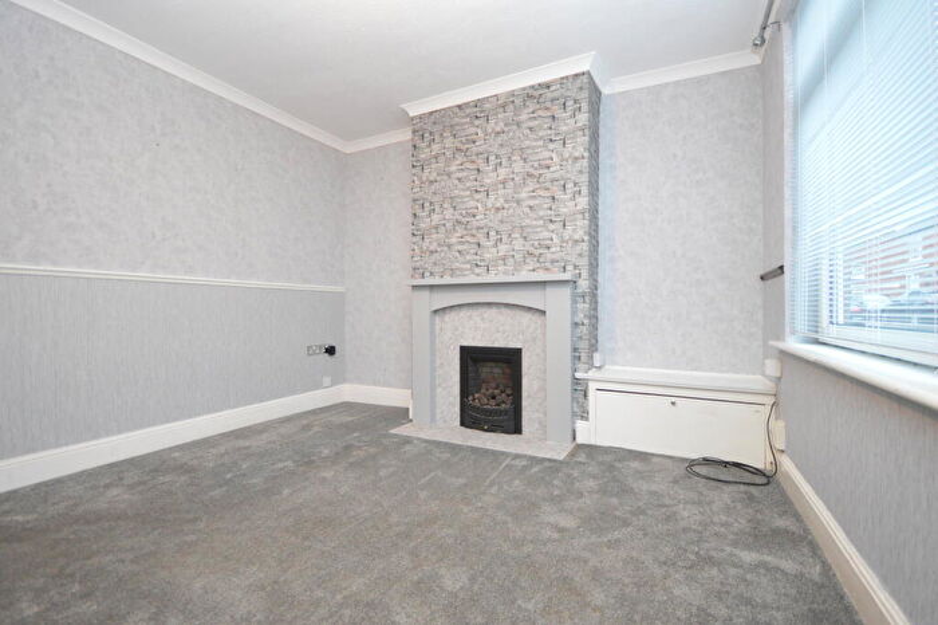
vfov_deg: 77.3
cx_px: 469
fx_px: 391
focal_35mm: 15
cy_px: 312
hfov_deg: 100.4
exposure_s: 1/60
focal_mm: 10
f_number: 4
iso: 2800
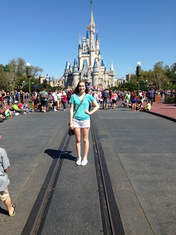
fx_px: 224
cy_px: 118
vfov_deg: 55.4
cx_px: 88
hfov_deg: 42.9
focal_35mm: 33
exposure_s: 1/1695
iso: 50
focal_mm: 4.12
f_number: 2.4
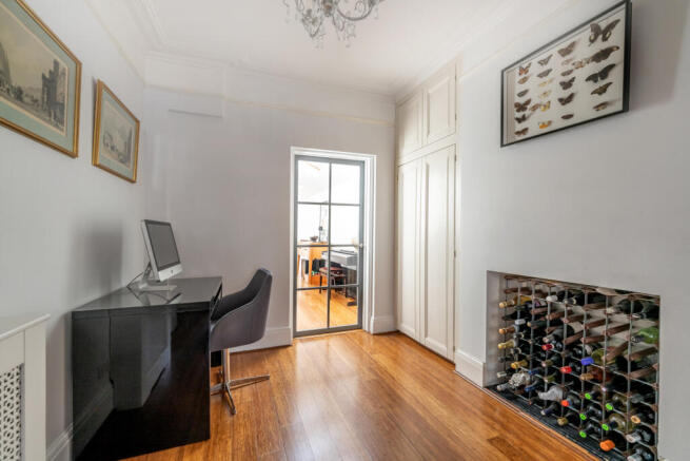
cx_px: 345
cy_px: 230
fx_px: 268
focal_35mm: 14
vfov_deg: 81.2
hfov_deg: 104.2
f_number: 9
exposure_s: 1/13
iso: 250
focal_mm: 14
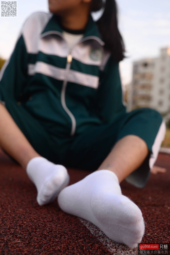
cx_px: 85
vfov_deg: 54.4
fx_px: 248
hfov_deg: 37.9
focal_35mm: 35
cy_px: 128
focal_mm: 35
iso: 100
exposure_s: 1/100
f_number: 5.6
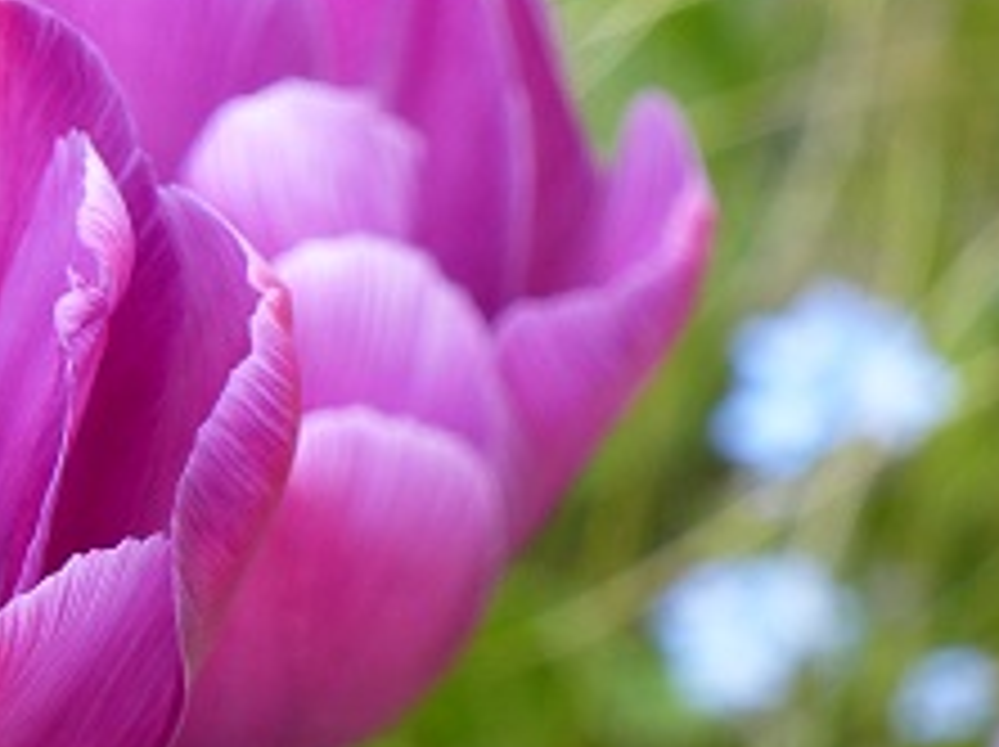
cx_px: -472
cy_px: 538
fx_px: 31999
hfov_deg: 1.8
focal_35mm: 1110
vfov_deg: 1.3
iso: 100
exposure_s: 1/250
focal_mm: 63.4
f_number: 4
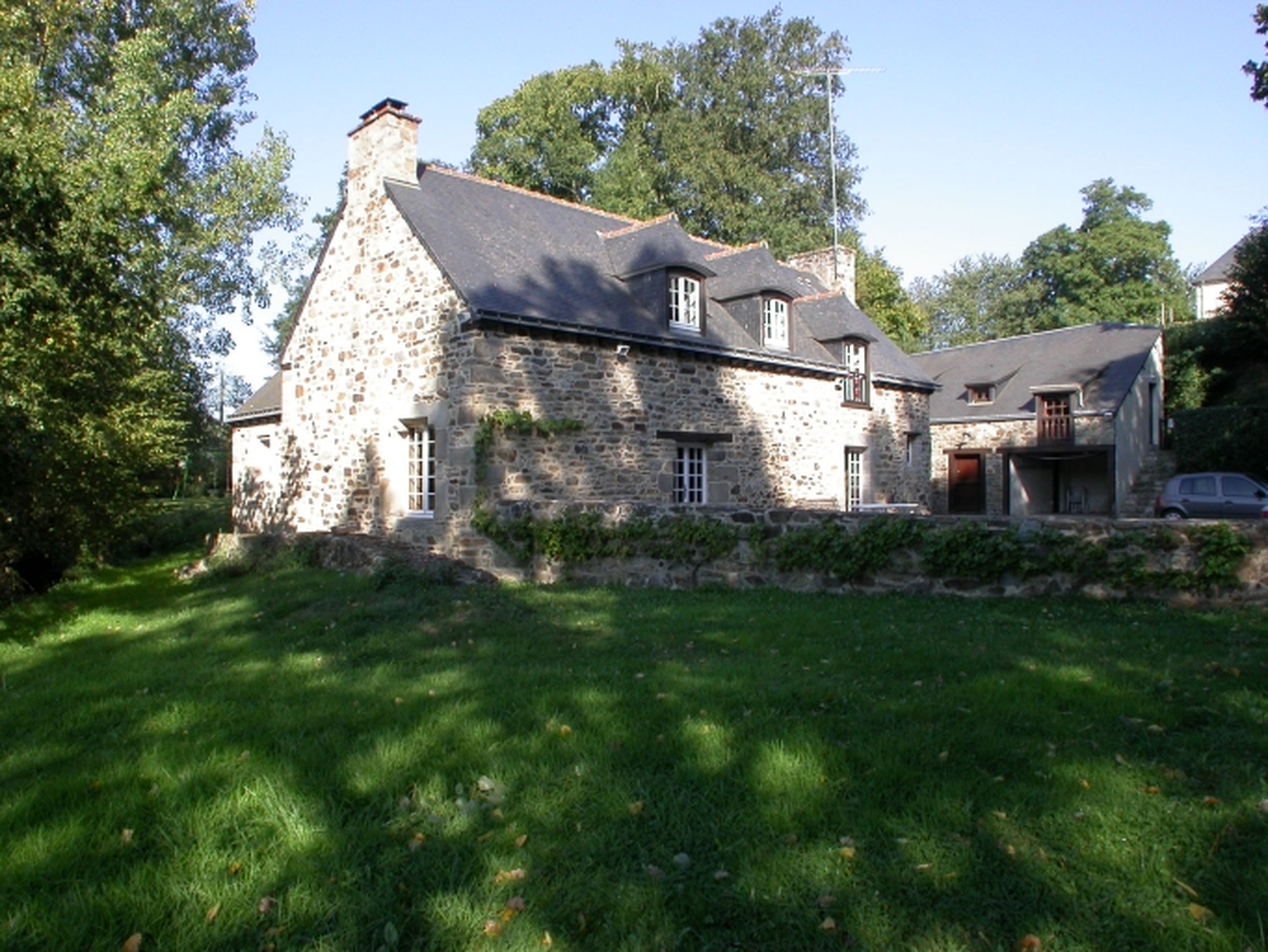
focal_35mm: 38
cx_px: 634
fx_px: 1392
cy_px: 476
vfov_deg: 37.7
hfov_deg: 49.0
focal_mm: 7.85
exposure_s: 1/185
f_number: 6
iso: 100
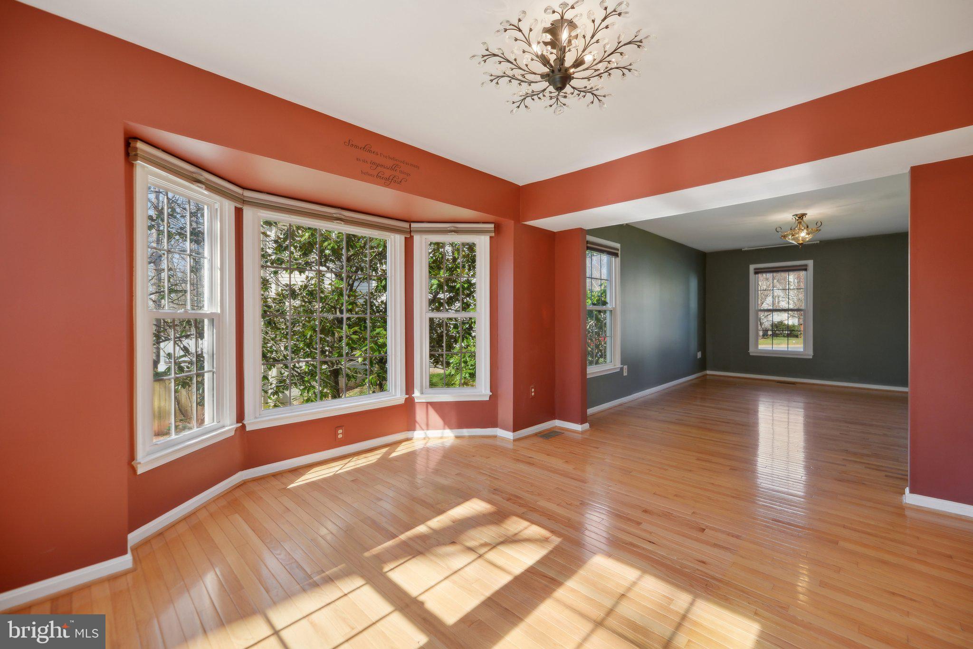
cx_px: 486
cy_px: 324
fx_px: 378
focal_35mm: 14
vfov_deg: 81.2
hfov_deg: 104.2
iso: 400
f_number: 5.6
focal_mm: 14
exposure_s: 1/200
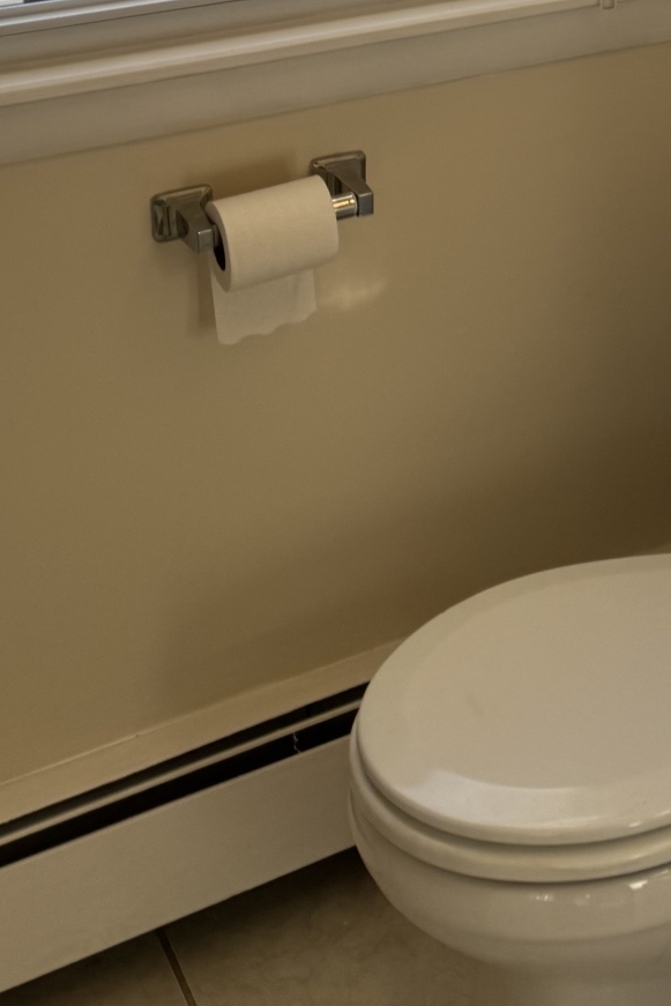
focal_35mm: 66
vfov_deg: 26.6
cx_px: 798
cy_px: -244
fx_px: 1844
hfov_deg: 19.5
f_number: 1.78
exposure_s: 1/1261
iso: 80
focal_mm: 6.76
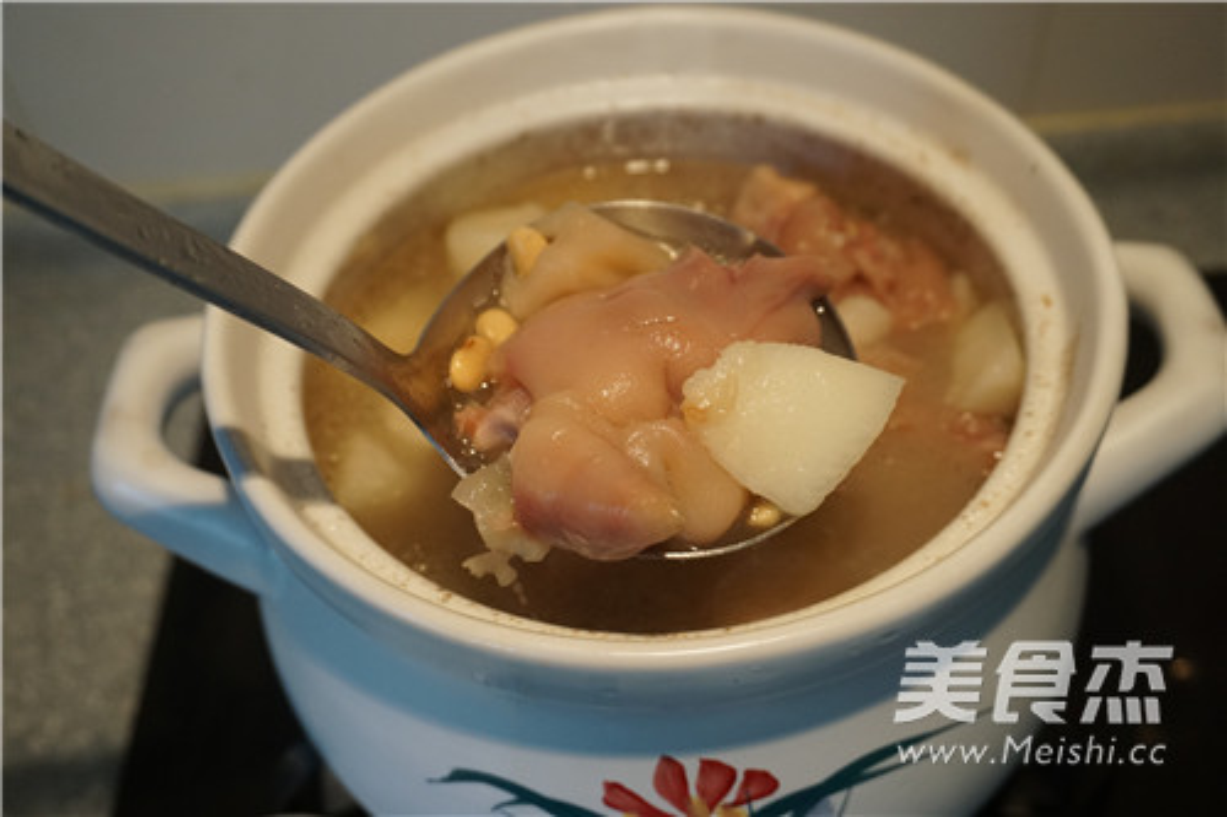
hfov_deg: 53.1
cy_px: 408
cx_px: 614
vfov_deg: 36.8
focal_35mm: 36
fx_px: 1227
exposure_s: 1/60
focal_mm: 24
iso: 1000
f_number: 4.5
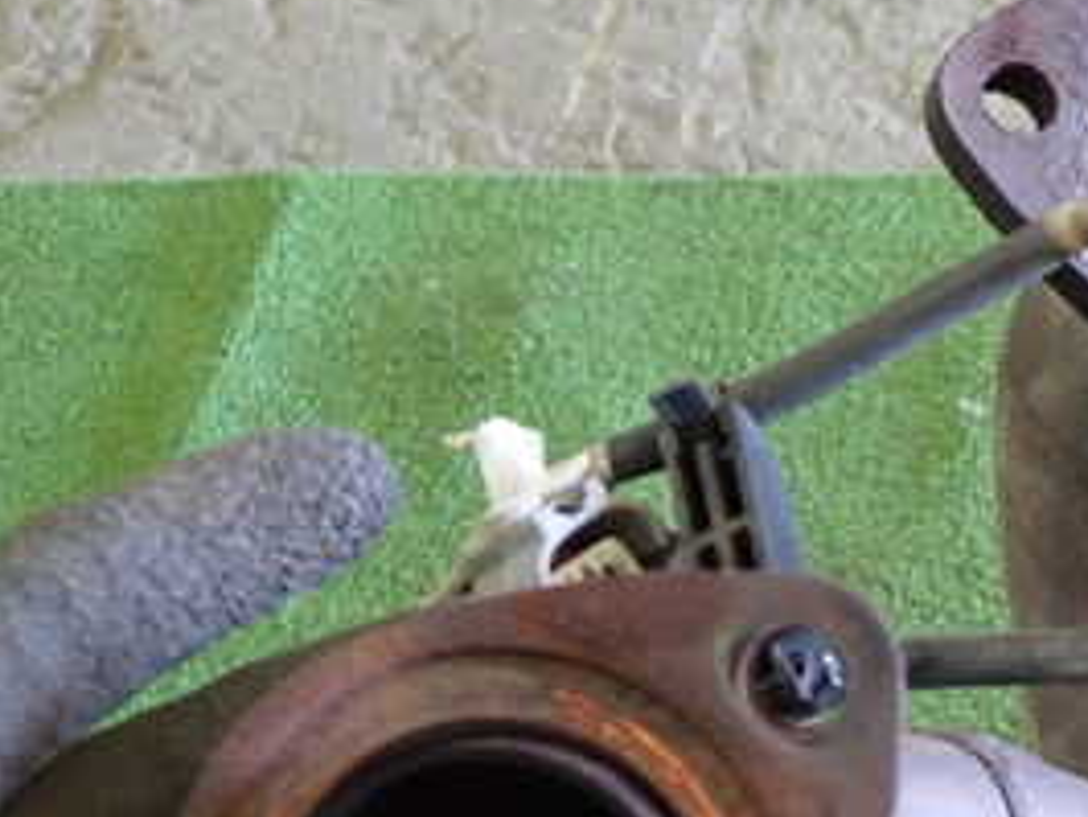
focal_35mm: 68
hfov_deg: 27.3
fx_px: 2138
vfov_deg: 21.4
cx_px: 1026
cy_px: 661
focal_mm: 5.4
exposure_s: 1/30
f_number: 2.3
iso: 640
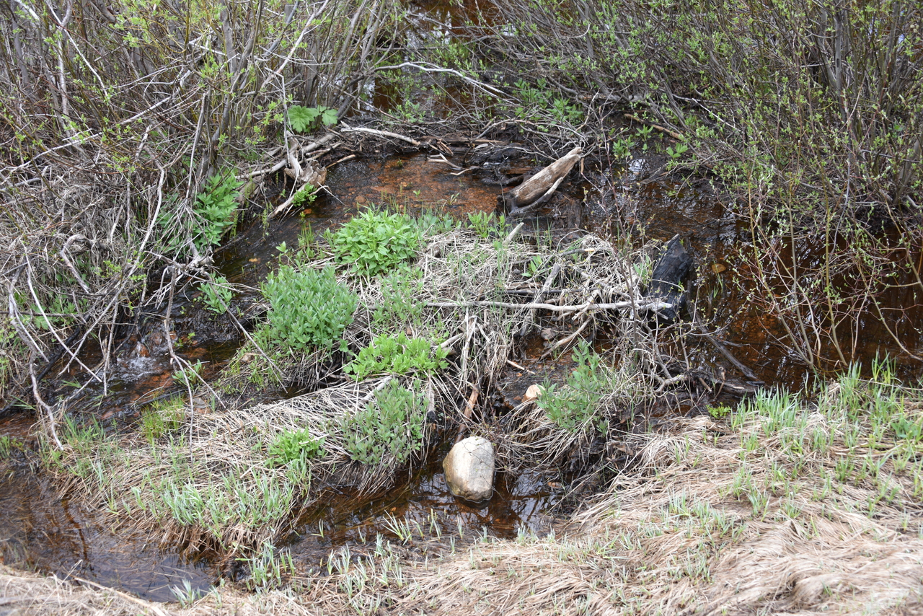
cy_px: 308
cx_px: 462
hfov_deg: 43.6
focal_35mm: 45
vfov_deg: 29.9
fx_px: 1154
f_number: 5.6
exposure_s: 1/125
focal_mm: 45
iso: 100
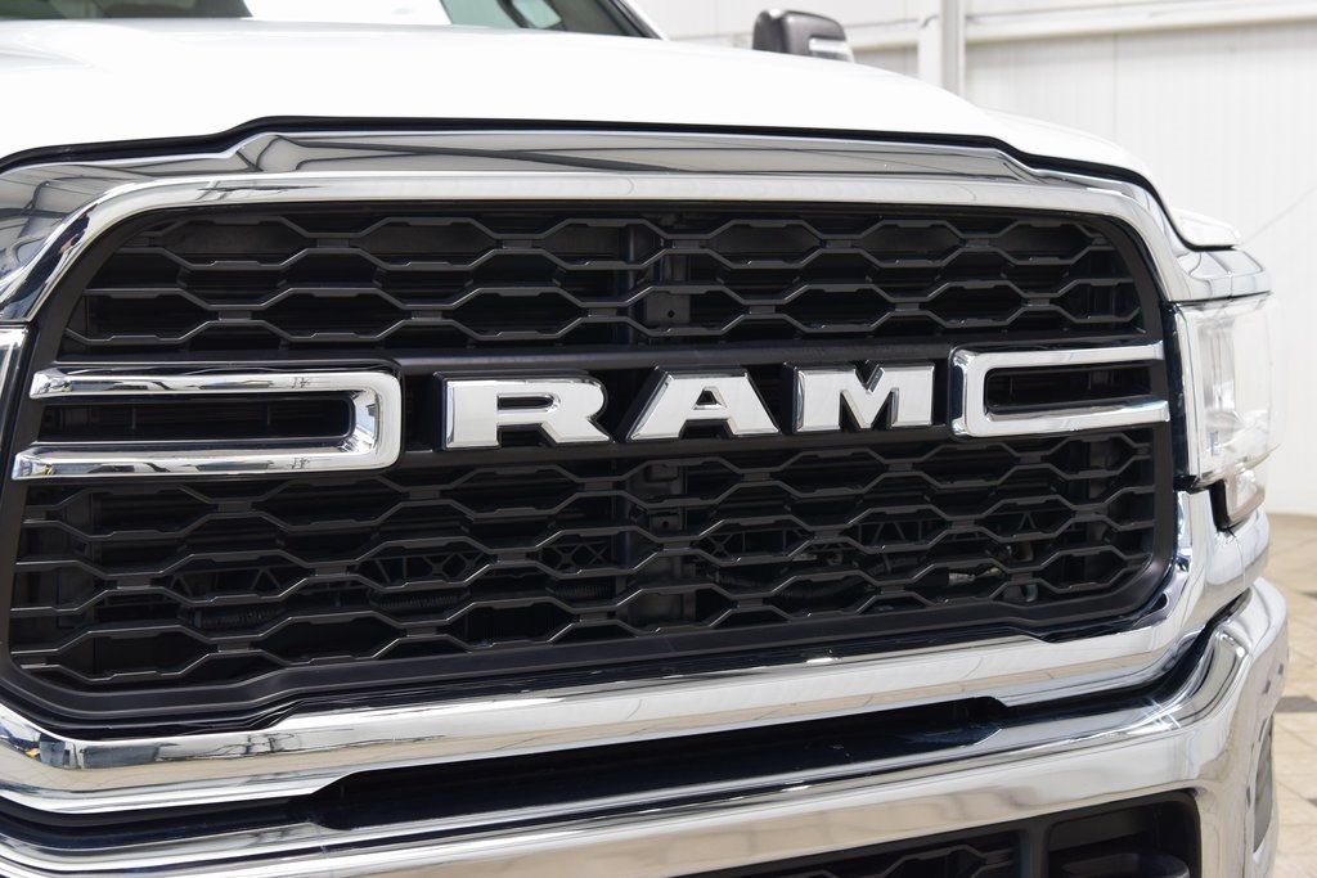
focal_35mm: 60
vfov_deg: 22.6
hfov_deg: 33.4
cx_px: 658
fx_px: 2195
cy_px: 439
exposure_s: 1/15
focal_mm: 40
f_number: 6.3
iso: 720
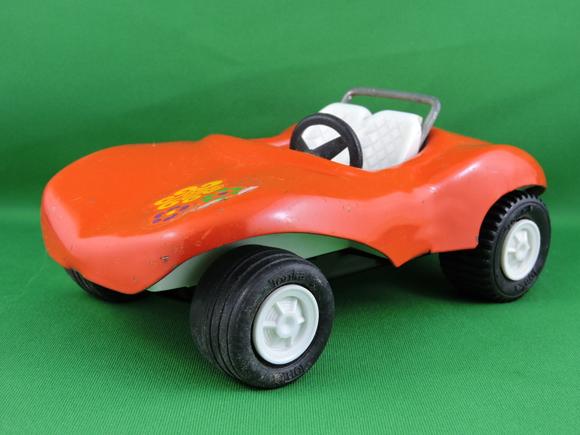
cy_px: 218
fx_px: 838
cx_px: 290
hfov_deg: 38.2
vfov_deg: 29.1
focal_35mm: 50
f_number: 4
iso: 140
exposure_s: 1/30
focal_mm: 9
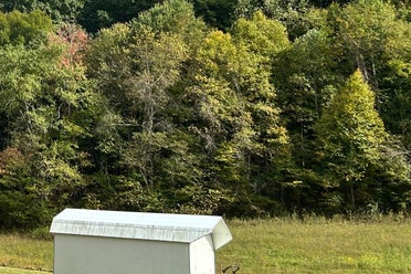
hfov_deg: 28.9
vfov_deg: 20.7
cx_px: -56
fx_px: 708
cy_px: -42
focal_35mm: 62
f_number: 1.5
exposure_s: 1/3257
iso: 50
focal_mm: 5.7
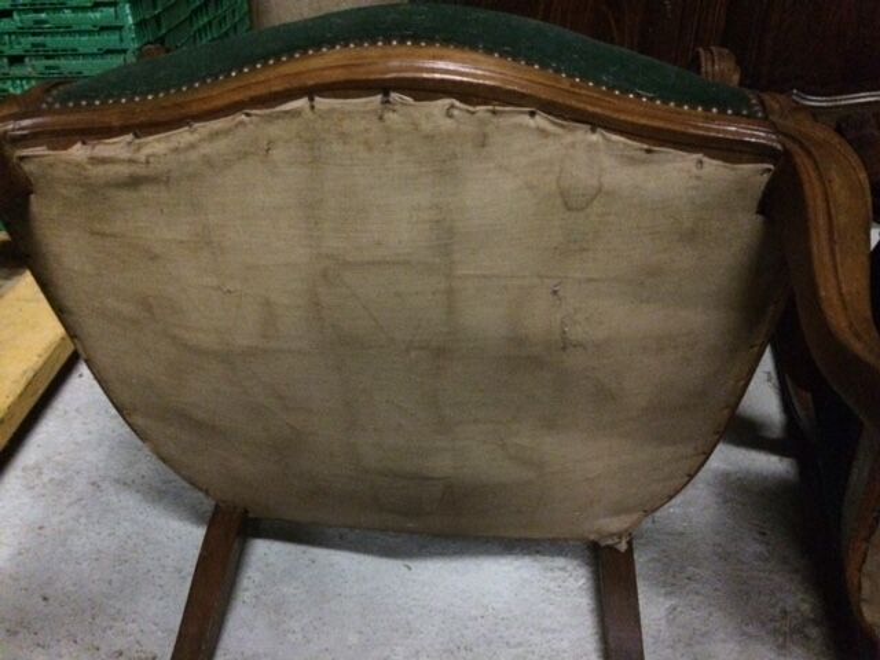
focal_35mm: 29
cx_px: 440
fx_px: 737
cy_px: 330
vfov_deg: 48.2
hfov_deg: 61.7
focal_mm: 4.15
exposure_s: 1/17
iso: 800
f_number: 2.2
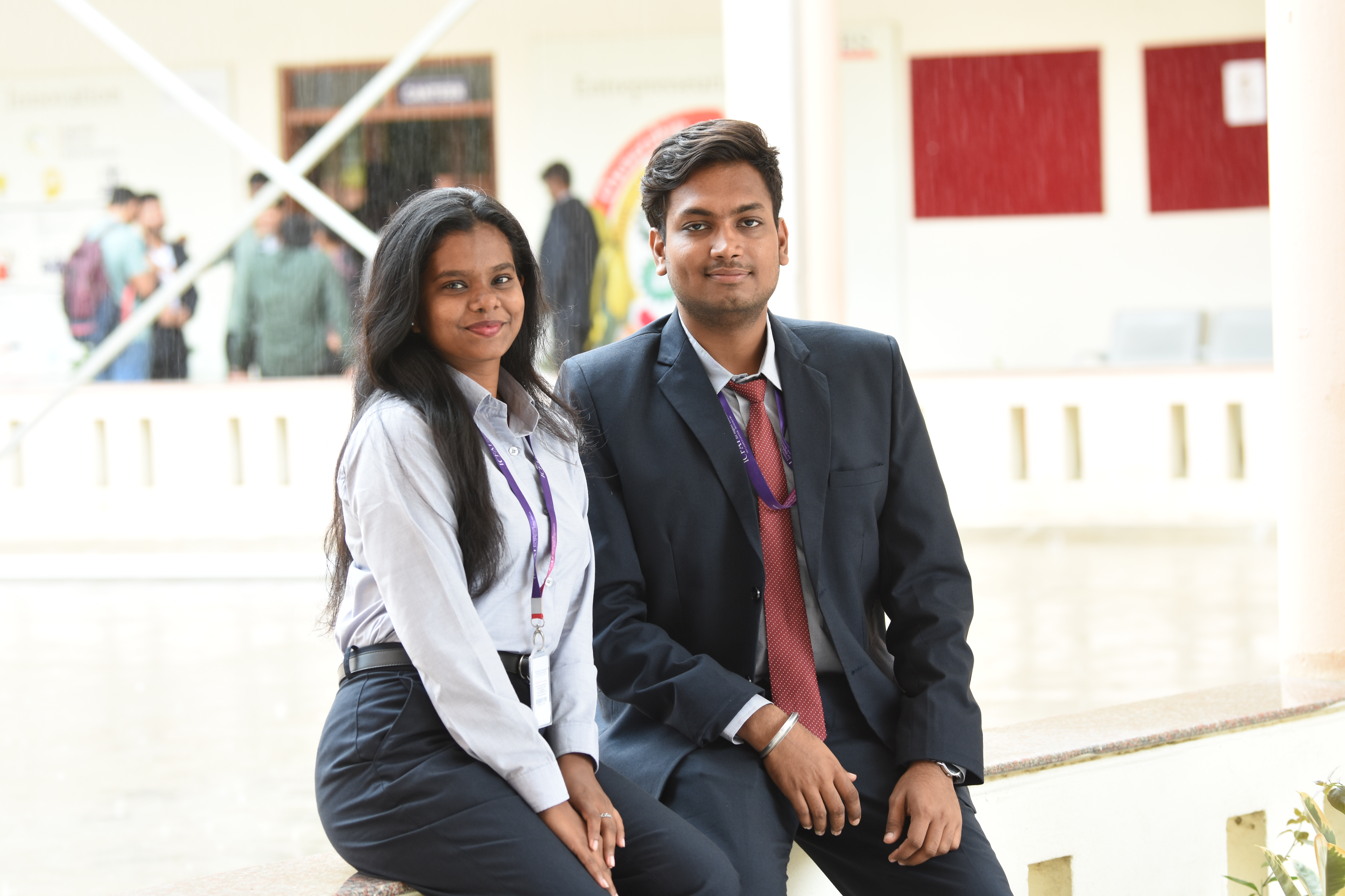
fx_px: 4819
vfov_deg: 10.6
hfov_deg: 15.9
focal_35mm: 129
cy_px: 448
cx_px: 672
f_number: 3.5
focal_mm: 86
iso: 320
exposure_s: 1/80
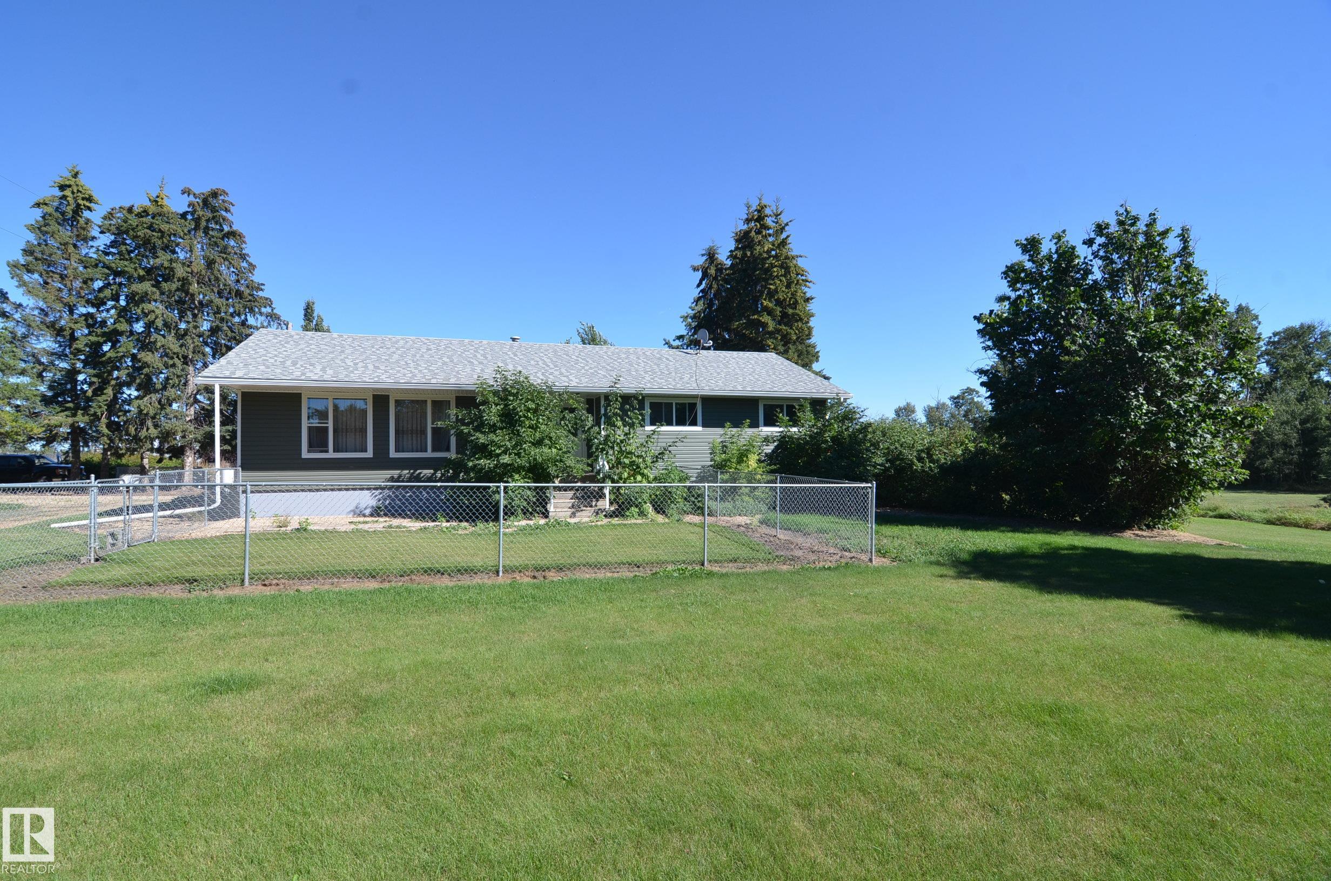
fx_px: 609
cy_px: 440
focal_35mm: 16
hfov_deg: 95.1
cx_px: 666
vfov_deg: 71.8
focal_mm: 11
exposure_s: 1/250
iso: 200
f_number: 8
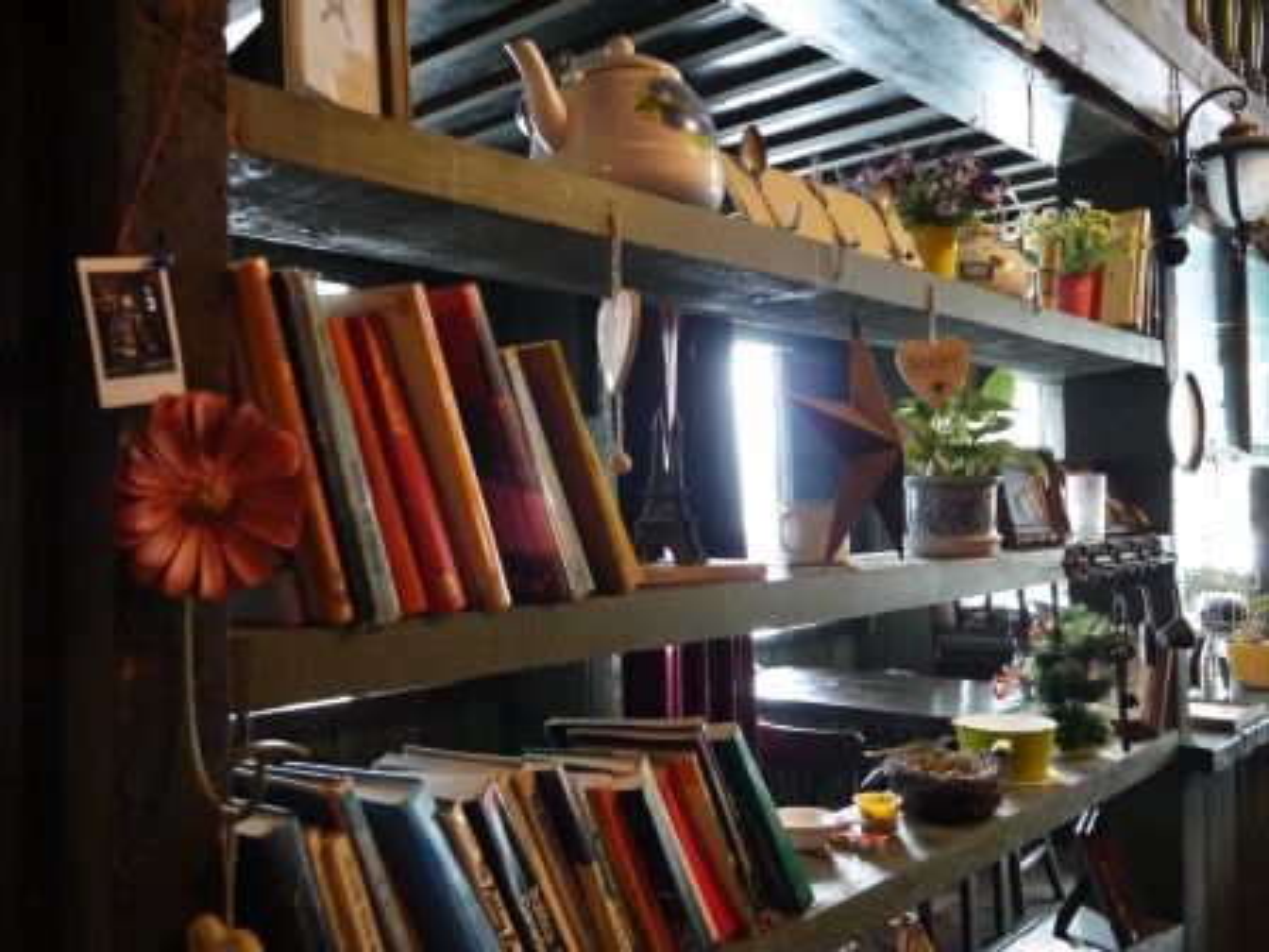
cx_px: 634
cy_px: 476
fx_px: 1173
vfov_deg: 44.2
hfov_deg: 56.8
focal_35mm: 32
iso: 1600
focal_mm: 16
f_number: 4
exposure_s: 1/13
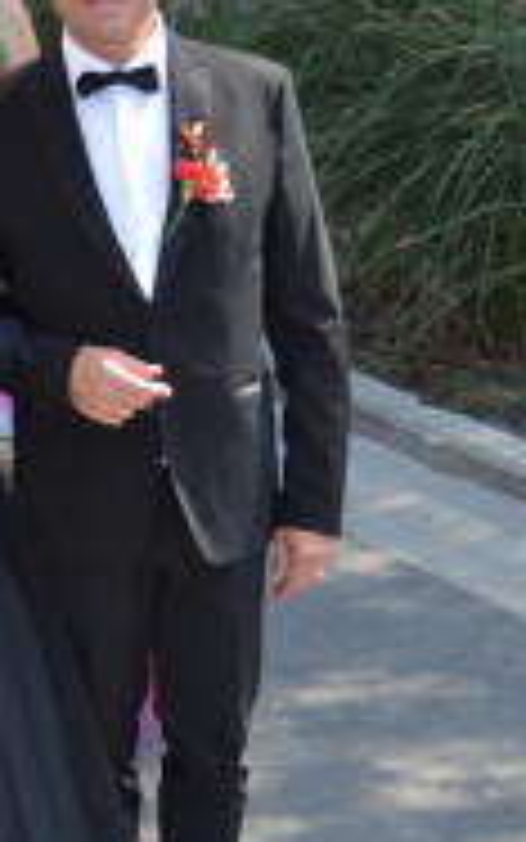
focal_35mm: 137
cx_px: 36
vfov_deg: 15.2
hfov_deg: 9.5
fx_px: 3147
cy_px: 576
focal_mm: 35
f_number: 4.5
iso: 100
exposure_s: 1/160
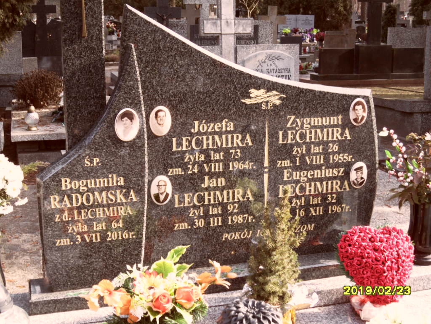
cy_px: 162
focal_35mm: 50
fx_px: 623
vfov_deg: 29.1
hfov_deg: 38.2
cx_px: 216
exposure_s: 1/60
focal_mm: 8.2
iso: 100
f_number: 3.8
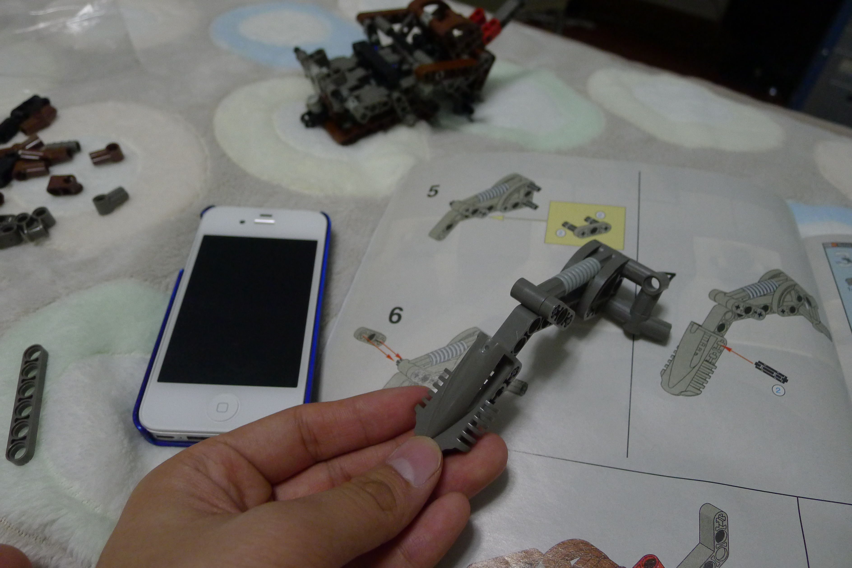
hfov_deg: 73.7
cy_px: 284
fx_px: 568
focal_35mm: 24
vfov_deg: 53.2
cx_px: 426
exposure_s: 1/20
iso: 400
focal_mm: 5.1
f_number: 2
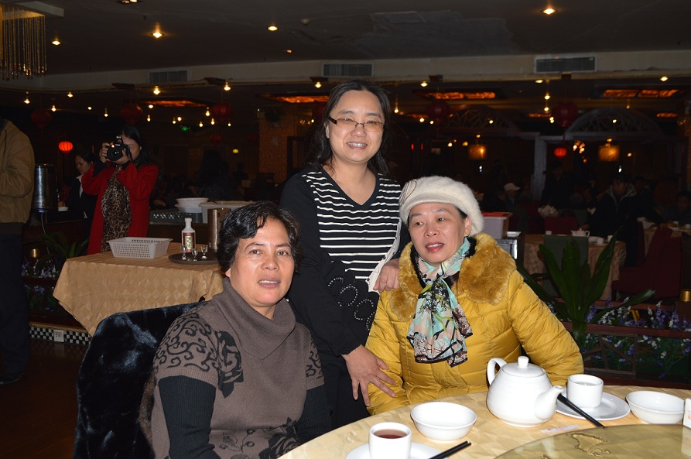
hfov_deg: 57.3
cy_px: 230
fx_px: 633
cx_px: 346
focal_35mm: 33
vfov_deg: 39.9
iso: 200
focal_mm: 22
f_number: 5.6
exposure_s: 1/60
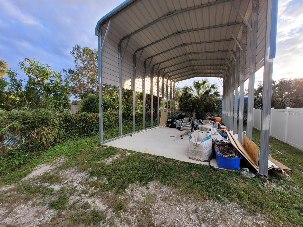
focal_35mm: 13
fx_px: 114
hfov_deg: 106.2
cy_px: 114
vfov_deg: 89.9
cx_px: 152
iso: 40
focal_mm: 1.74
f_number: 2.2
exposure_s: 1/210
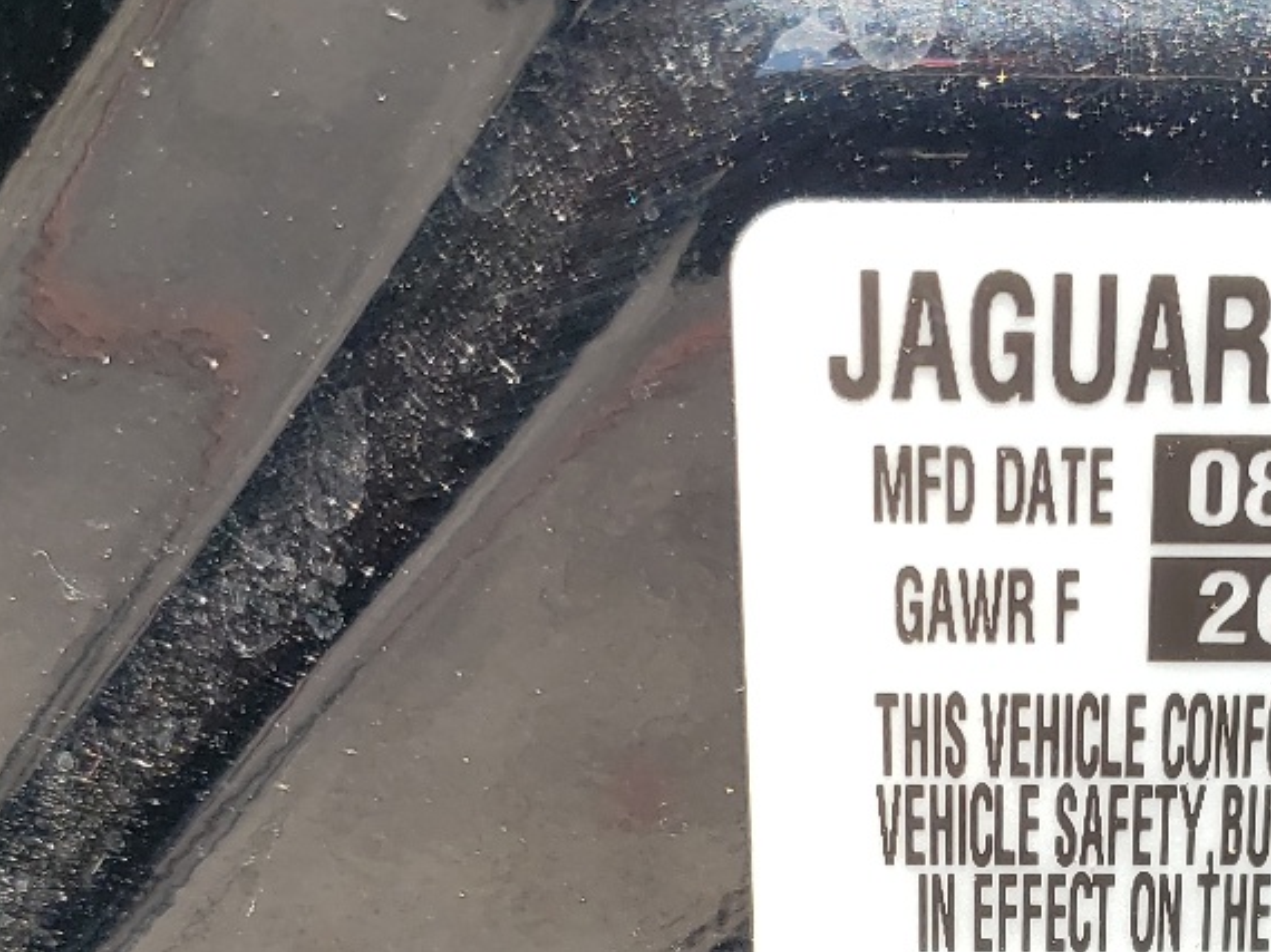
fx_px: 2679
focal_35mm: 73
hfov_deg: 26.0
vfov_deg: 19.5
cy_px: 972
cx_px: 1081
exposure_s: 1/500
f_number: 1.5
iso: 50
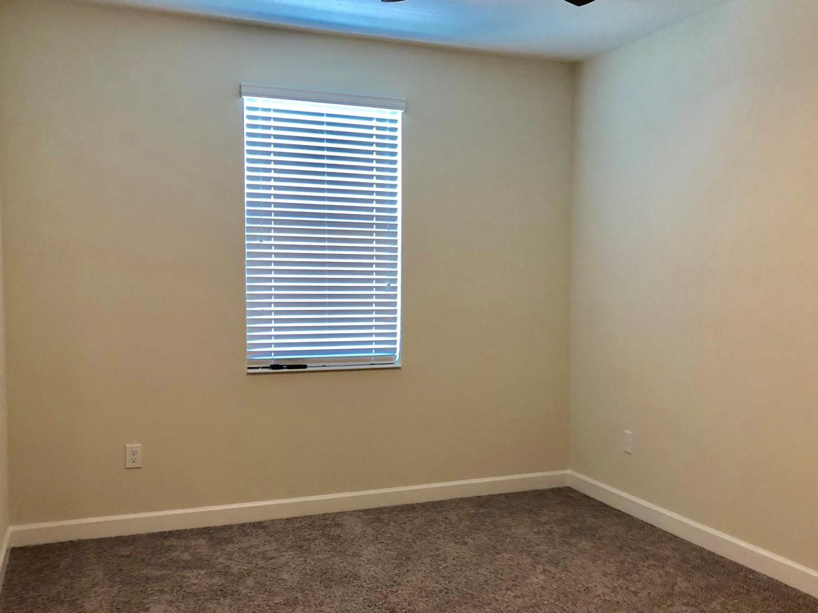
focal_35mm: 35
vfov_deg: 40.6
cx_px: 440
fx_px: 827
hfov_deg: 52.6
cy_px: 338
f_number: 1.8
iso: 50
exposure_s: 1/15
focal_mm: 4
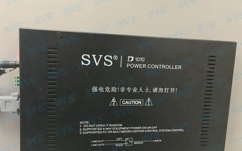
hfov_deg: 61.2
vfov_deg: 40.6
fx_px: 204
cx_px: 121
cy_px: 78
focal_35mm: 31
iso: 1600
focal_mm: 4.15
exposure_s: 1/17
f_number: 2.2
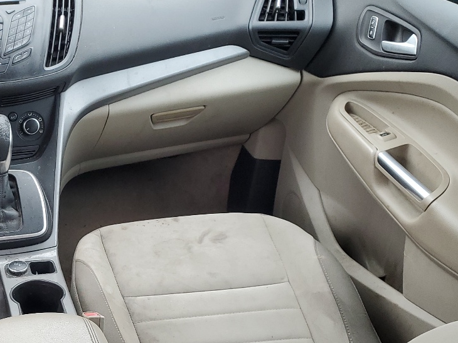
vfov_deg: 25.1
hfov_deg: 31.3
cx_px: 2
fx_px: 754
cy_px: 283
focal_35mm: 57
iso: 53
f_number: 1.5
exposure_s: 1/60.2
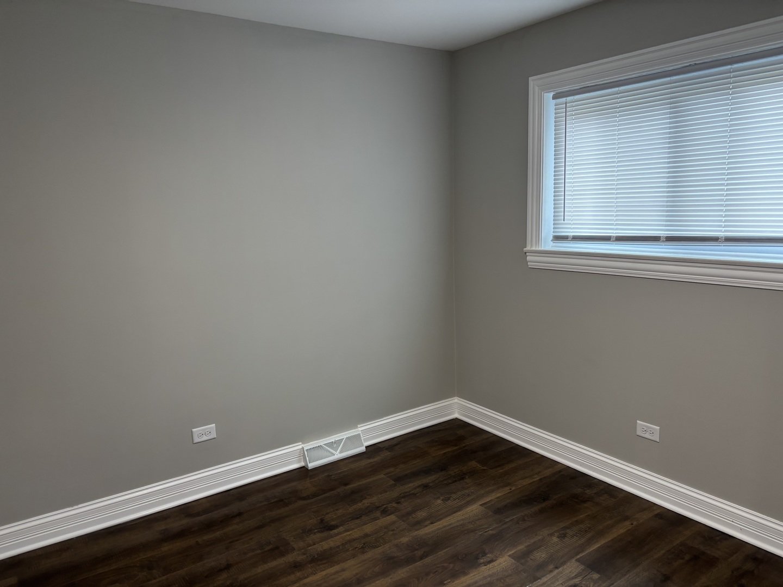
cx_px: 392
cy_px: 294
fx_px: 588
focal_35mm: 26
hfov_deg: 67.3
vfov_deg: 53.1
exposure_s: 1/60
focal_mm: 5.96
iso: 125
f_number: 1.6
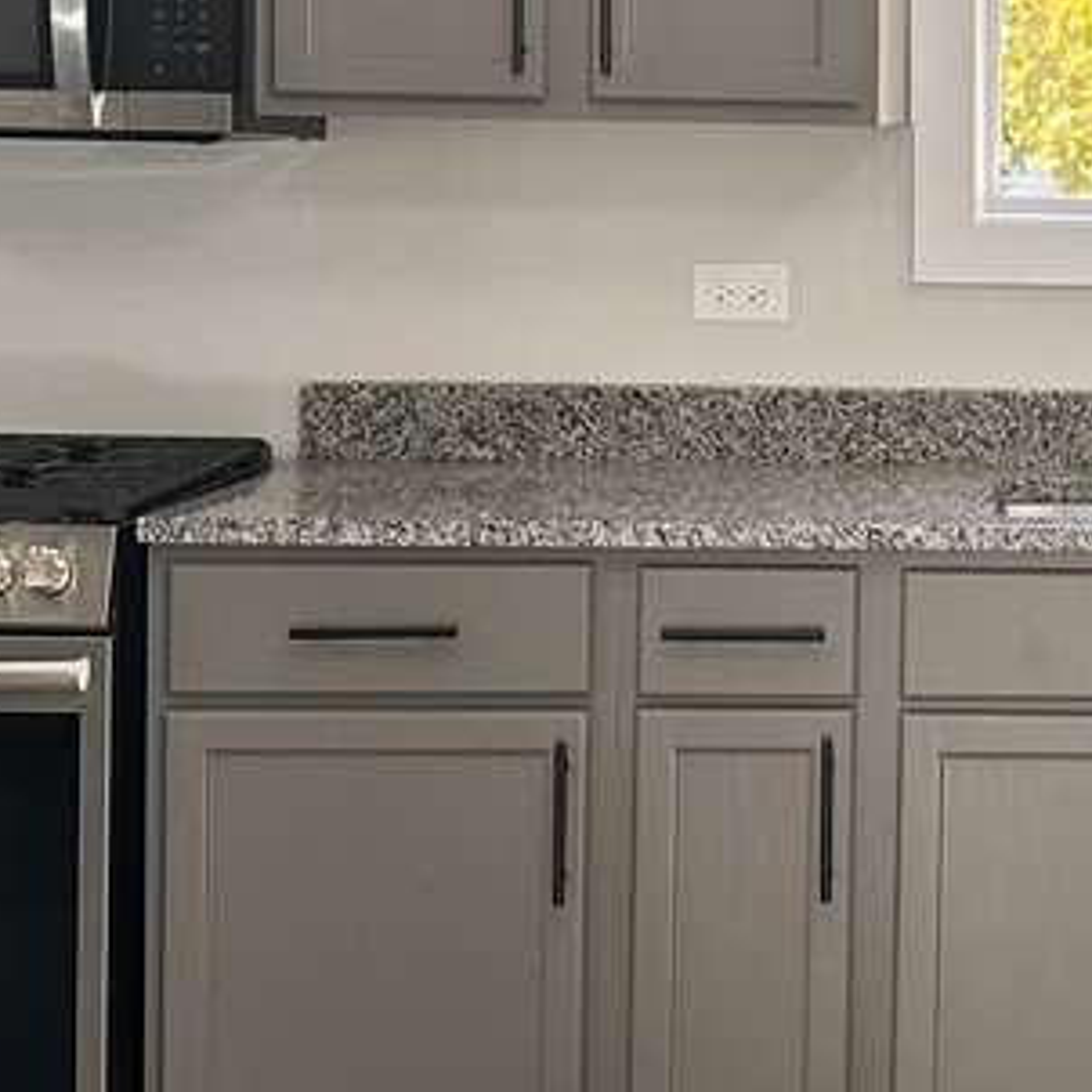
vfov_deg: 17.1
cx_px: 1475
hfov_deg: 16.2
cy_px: 213
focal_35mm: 101
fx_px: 3605
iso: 160
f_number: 1.78
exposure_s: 1/120
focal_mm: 6.86
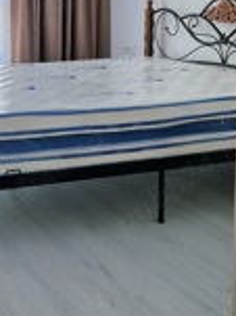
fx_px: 555
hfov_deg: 22.4
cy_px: 57
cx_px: -38
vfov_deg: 30.8
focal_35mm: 61
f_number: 1.8
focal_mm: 5.4
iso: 64
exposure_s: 1/182
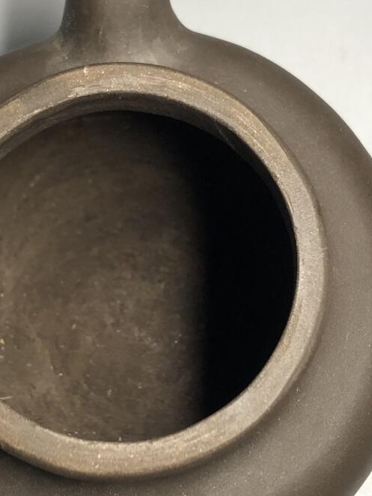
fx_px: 1089
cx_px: 128
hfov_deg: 19.3
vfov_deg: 25.7
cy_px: 253
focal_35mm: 76
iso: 32
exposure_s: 1/30
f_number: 1.8
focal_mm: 3.99
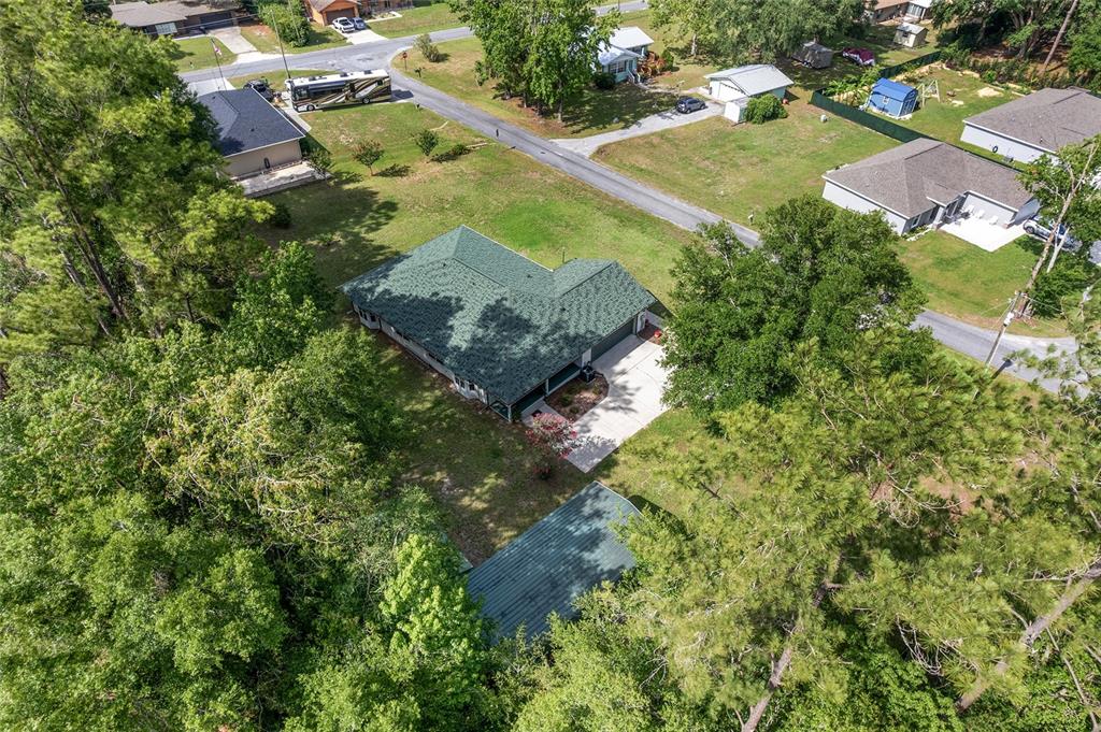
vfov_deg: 57.1
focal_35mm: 22
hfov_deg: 78.6
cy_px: 366
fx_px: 672
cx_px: 550
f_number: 2.8
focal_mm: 8.38
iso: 110
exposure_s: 1/1250
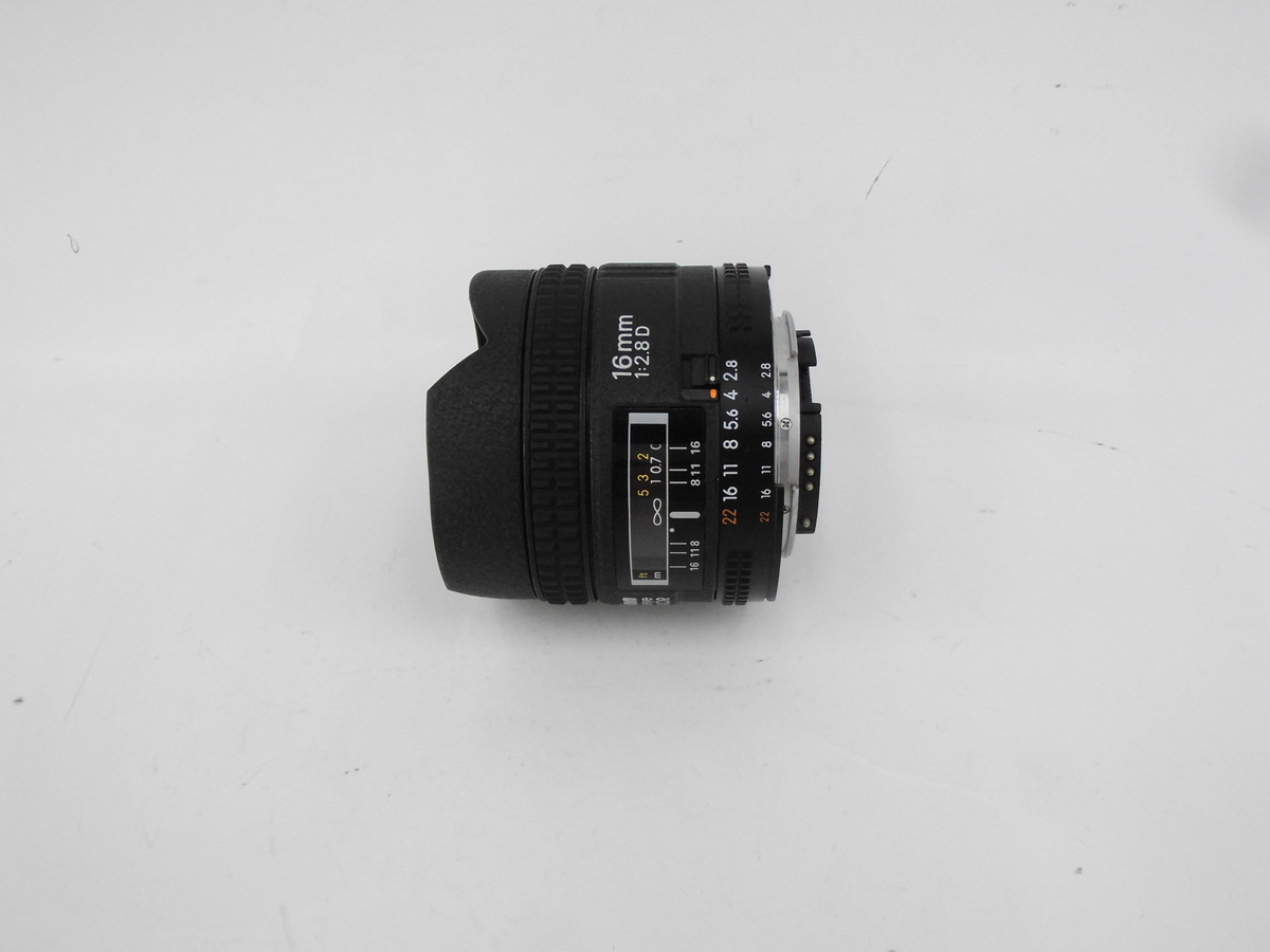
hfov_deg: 58.4
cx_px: 635
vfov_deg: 45.4
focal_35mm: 31
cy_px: 476
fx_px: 1137
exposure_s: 1/125
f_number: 3.3
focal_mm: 5.47
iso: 200
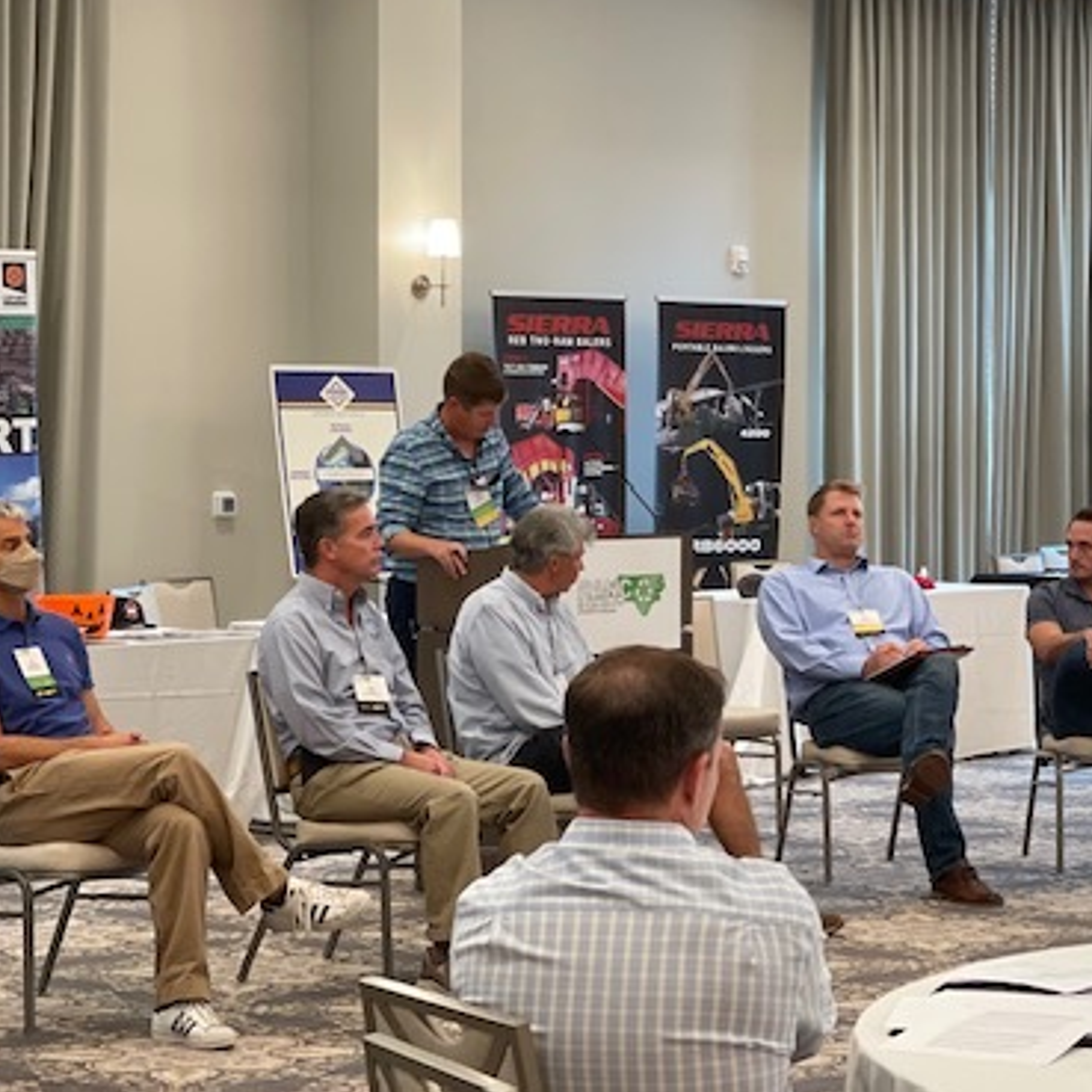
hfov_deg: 17.7
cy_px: 488
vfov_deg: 17.7
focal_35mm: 98
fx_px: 3498
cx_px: 607
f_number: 2.2
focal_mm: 7.5
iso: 160
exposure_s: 1/40
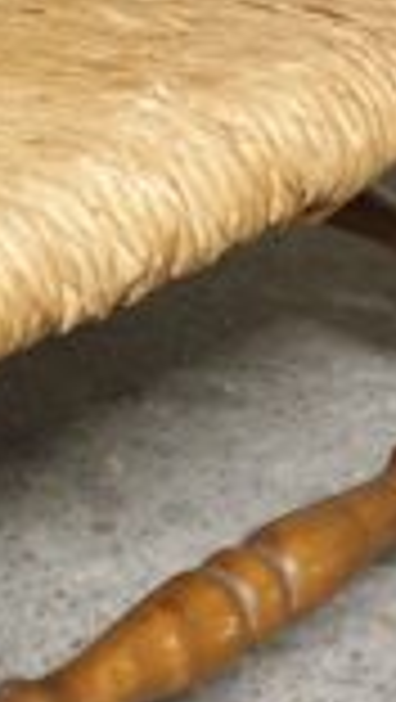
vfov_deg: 19.0
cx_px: -166
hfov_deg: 10.8
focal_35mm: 109
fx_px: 2030
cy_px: -22
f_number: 1.5
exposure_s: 1/25
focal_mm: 4.3
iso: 320
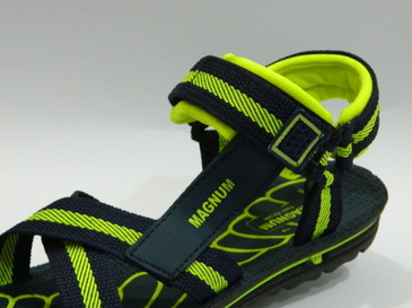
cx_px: 149
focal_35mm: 96
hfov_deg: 20.4
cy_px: 210
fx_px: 1141
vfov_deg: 15.3
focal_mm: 12.6
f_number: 4
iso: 400
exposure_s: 1/13
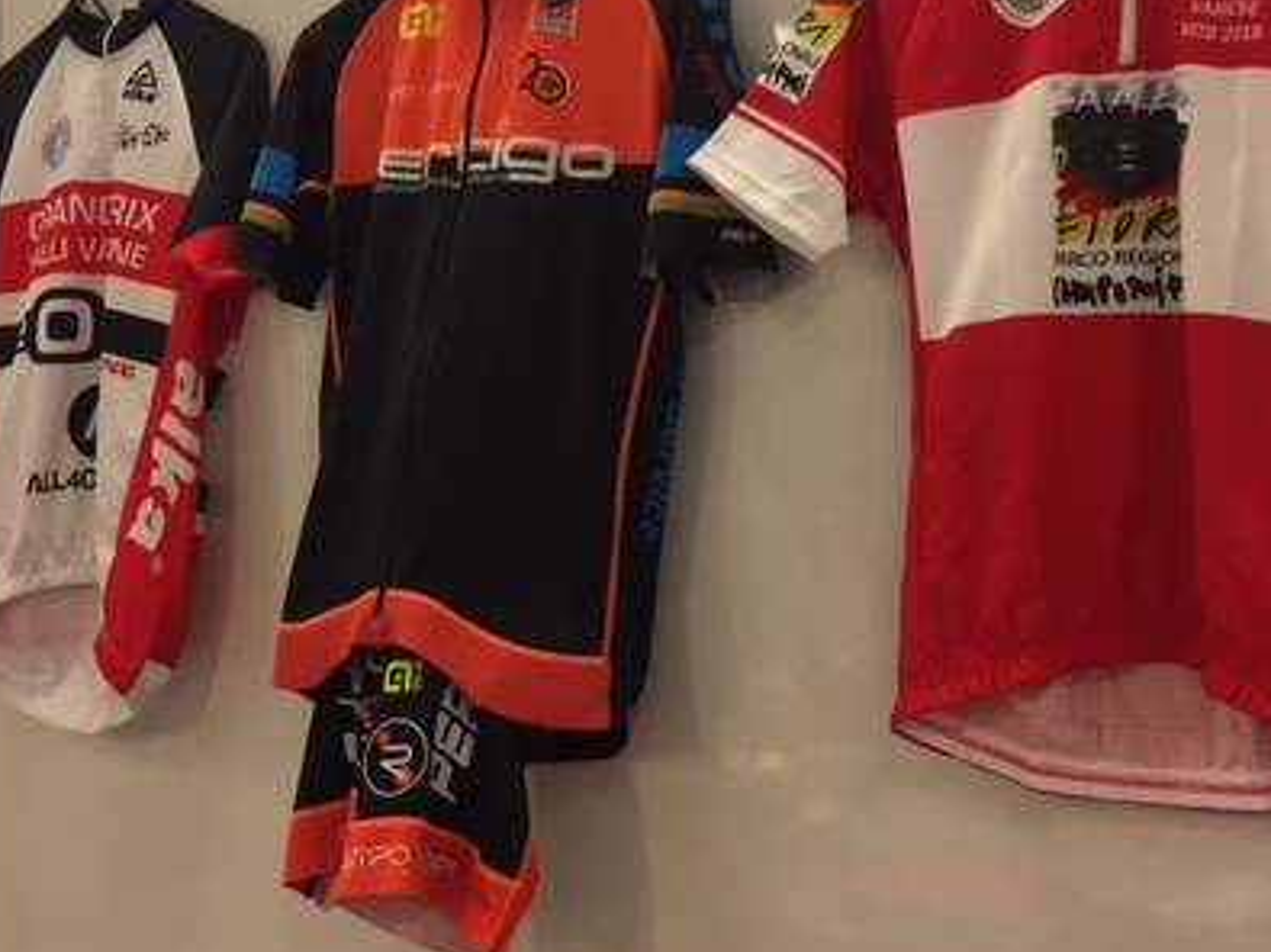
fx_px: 1725
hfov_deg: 40.4
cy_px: 376
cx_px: 634
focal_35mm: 47
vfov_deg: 30.8
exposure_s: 1/33
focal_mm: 4.15
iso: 80
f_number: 2.2
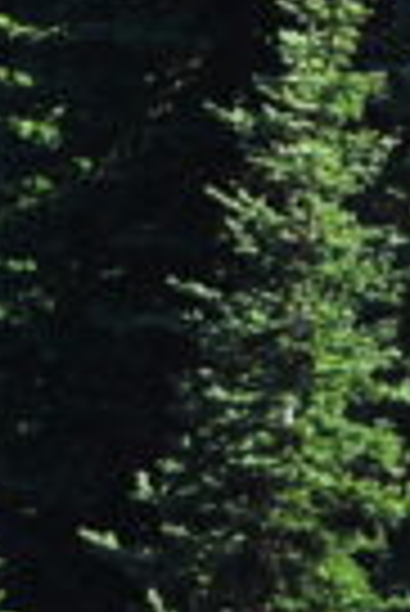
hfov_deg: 4.7
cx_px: -1189
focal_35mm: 271
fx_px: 4617
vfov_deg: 7.5
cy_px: -112
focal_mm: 24
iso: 200
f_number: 11
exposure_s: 1/160
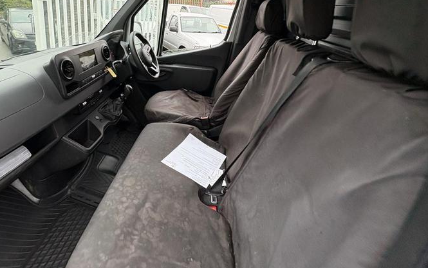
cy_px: 76
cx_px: 151
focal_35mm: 20
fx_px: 233
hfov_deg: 82.8
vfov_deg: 57.4
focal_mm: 2.22
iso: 80
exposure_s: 1/99
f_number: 2.2
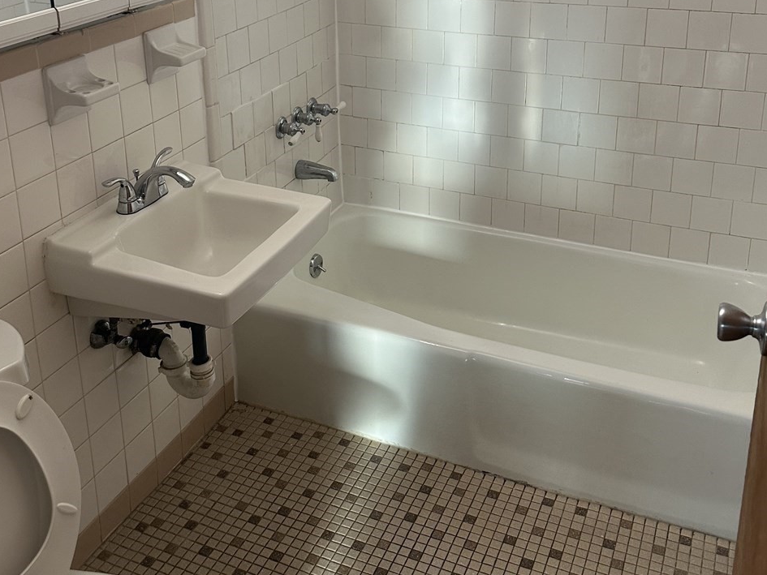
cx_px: 355
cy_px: 108
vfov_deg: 35.5
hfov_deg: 47.8
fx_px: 864
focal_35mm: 39
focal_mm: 6.86
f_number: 1.78
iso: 160
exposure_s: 1/120
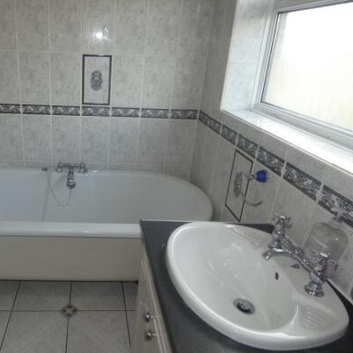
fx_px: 300
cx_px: 99
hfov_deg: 58.5
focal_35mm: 26
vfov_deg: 60.9
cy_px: 164
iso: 80
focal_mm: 3.6
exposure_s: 1/60
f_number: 2.8
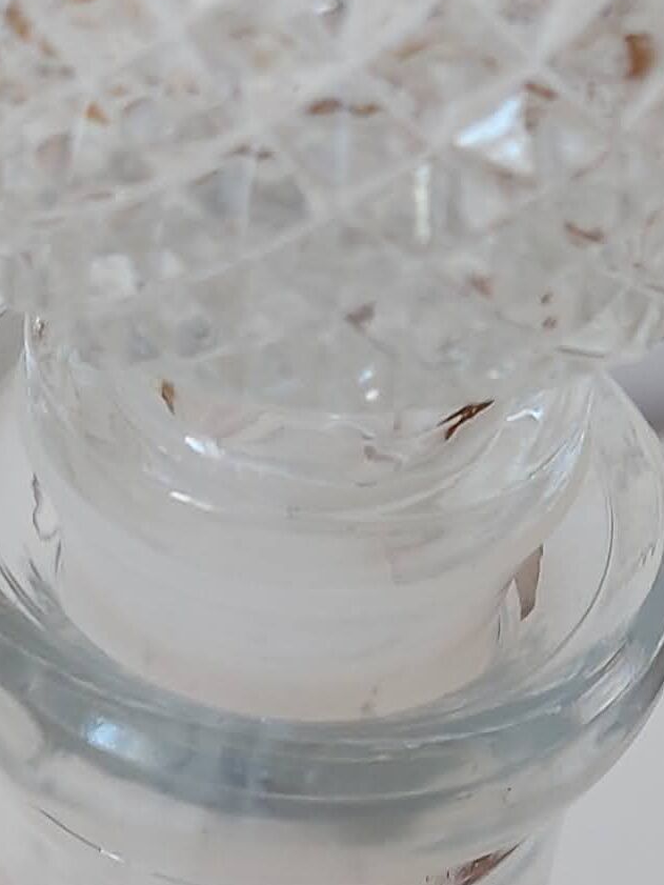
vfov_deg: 14.5
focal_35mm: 132
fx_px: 3375
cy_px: 1052
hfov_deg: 11.2
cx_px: 253
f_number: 1.8
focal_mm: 5.23
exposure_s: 1/60
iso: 100
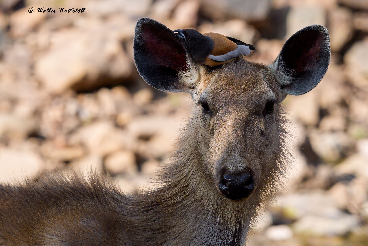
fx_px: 3066
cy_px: 123
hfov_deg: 6.9
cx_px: 184
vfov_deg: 4.6
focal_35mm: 300
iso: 800
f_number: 5.6
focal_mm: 300
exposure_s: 1/1250
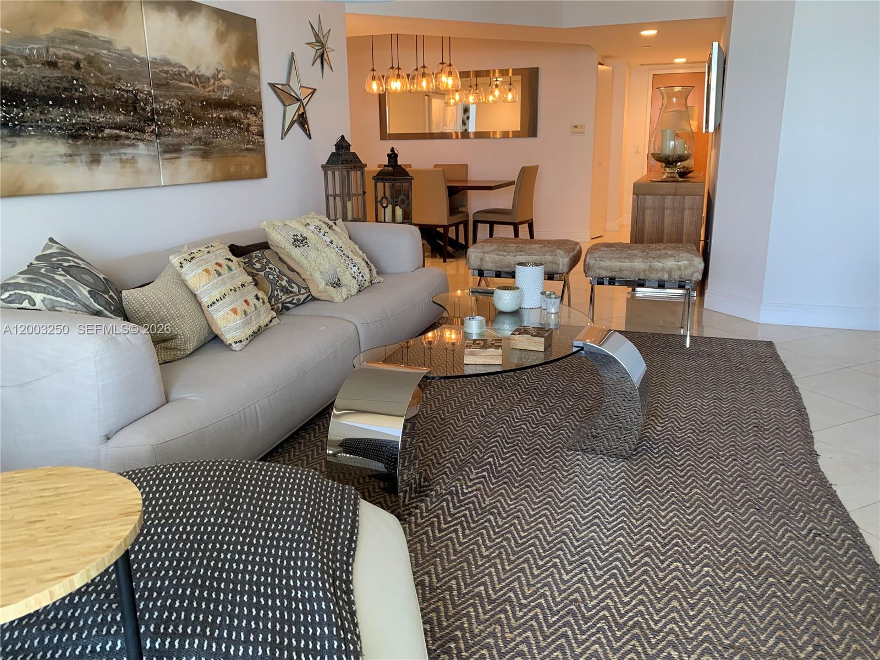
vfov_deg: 53.1
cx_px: 440
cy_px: 330
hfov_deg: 67.3
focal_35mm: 26
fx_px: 661
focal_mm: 4.25
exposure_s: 1/60
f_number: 1.8
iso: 100
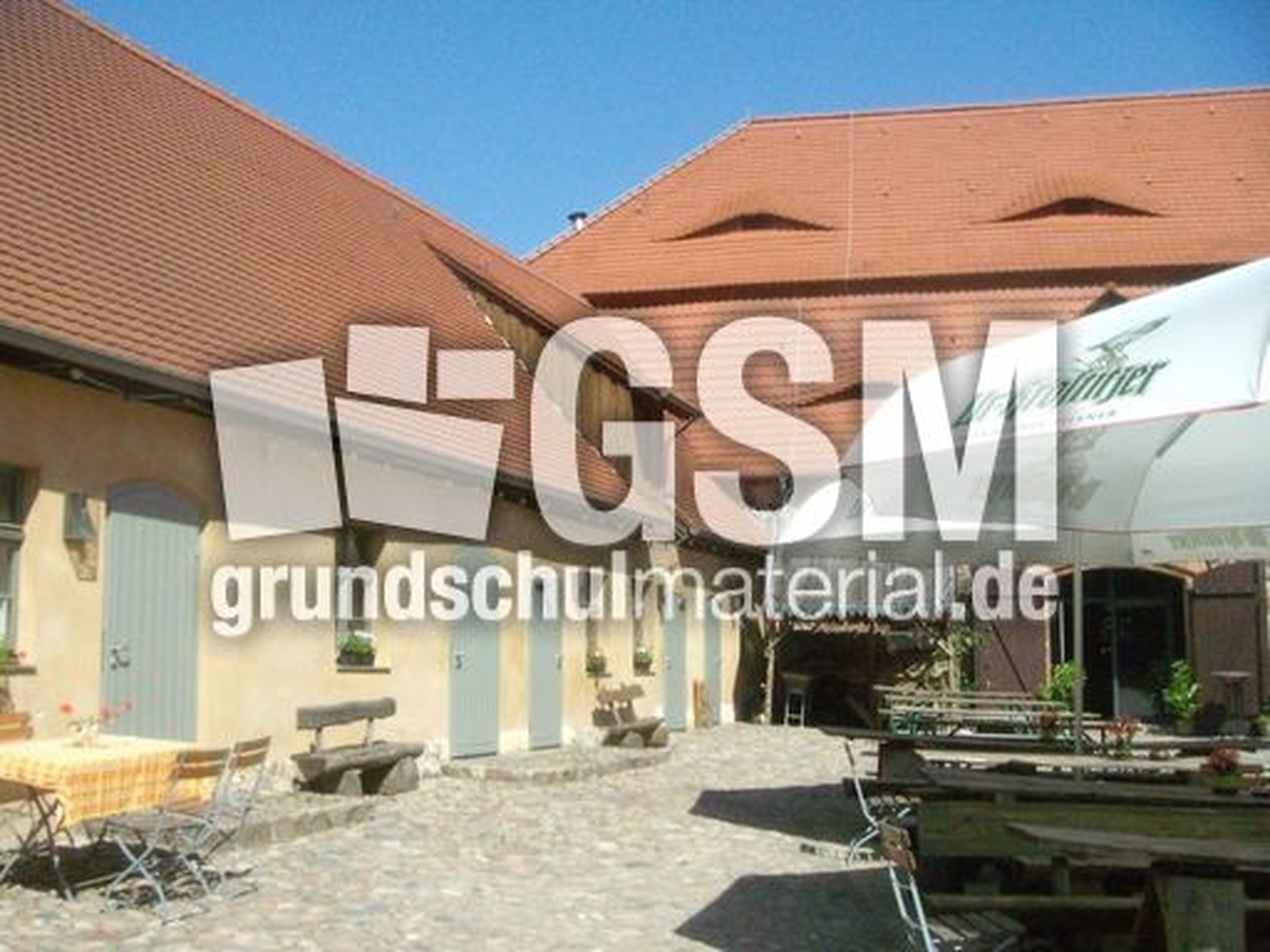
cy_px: 476
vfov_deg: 37.7
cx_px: 635
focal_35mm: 38
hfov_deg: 49.0
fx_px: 1394
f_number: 5.7
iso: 400
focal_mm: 6.4
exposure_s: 1/2000
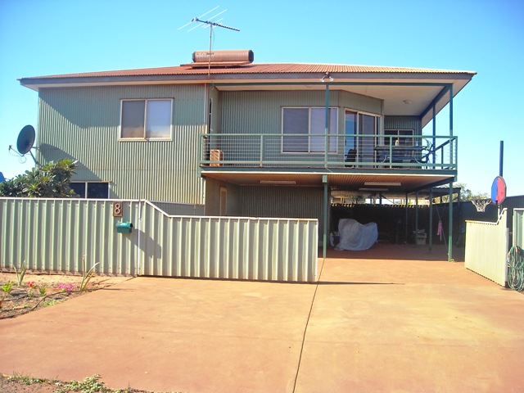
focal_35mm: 35
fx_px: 530
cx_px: 262
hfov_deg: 52.6
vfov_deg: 40.7
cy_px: 196
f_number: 2.8
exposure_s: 1/384
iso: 64
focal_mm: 5.7
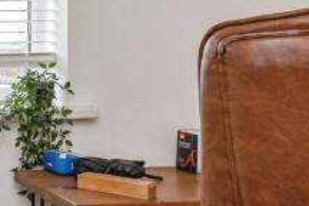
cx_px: -176
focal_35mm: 76
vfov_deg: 17.9
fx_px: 652
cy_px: 93
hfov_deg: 21.5
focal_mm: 16
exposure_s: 1/50
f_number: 8
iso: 320
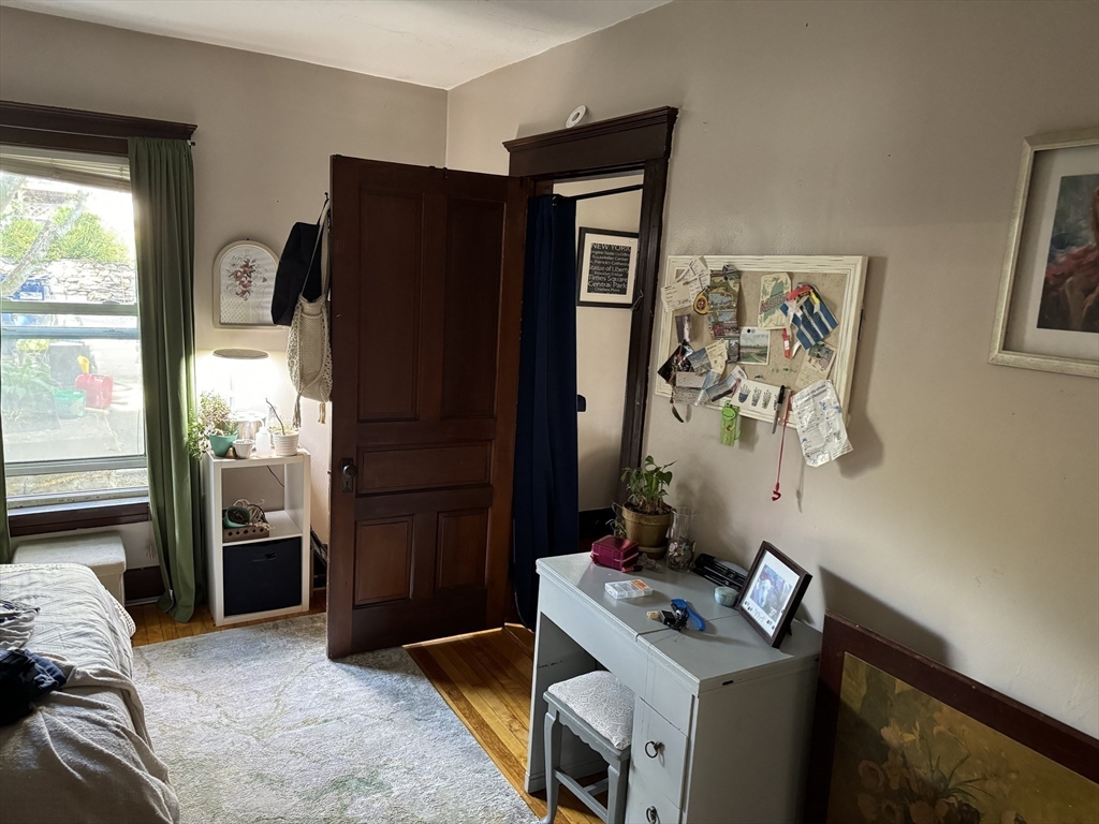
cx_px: 550
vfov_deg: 56.8
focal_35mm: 24
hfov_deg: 71.6
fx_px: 762
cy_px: 412
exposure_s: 1/60
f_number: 1.78
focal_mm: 6.76
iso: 800
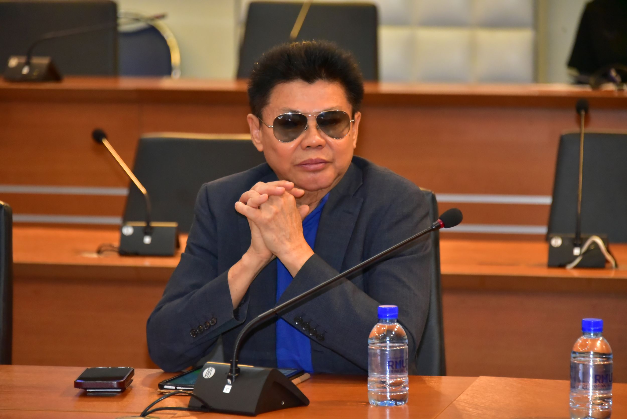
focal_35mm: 190
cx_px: 314
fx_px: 3310
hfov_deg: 10.8
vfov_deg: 7.2
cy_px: 210
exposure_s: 1/200
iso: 8000
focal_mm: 190
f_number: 5.6
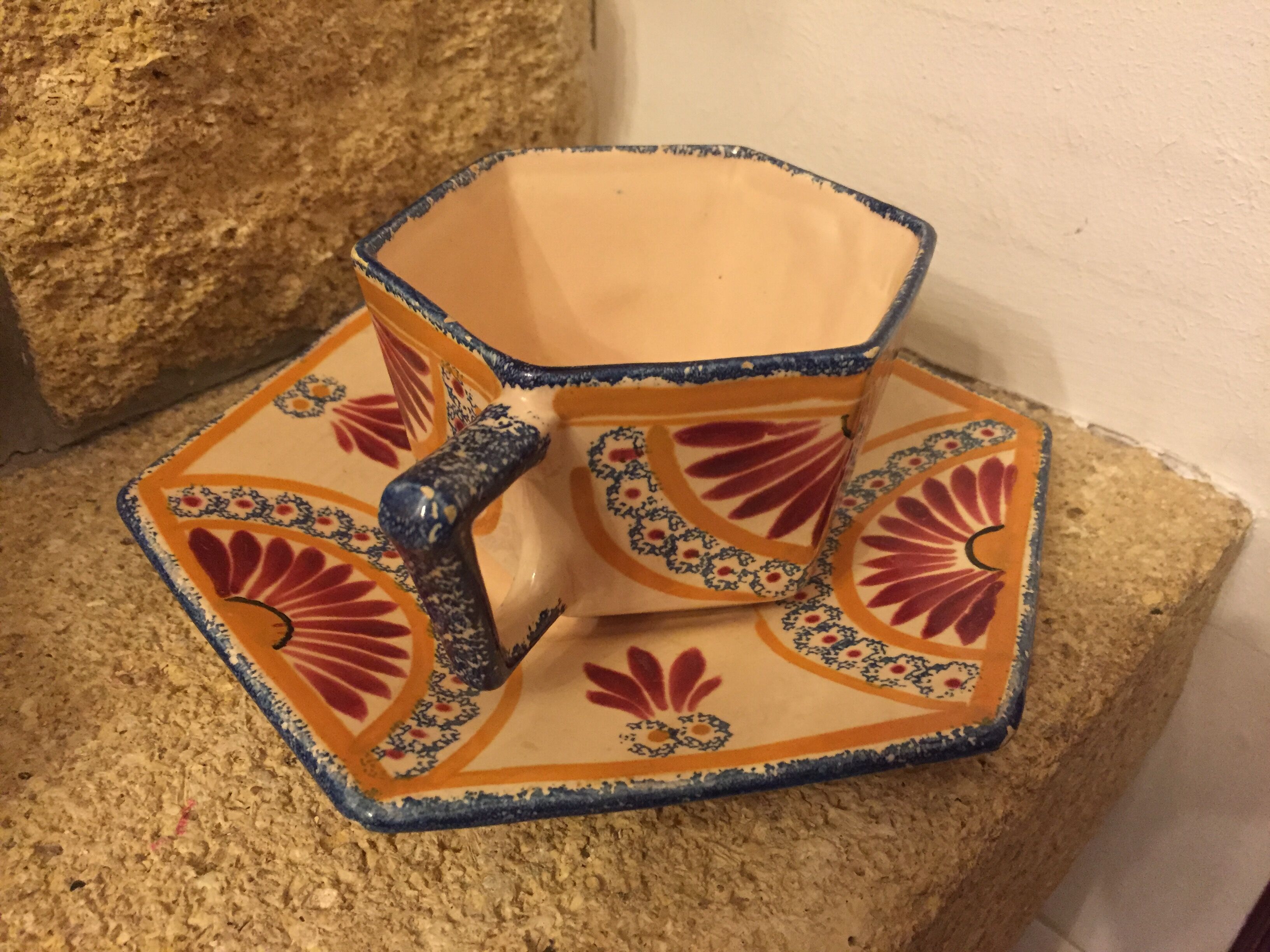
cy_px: 476
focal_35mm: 29
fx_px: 1064
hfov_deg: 61.7
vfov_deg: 48.2
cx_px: 635
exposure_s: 1/20
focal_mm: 4.15
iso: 250
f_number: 2.2
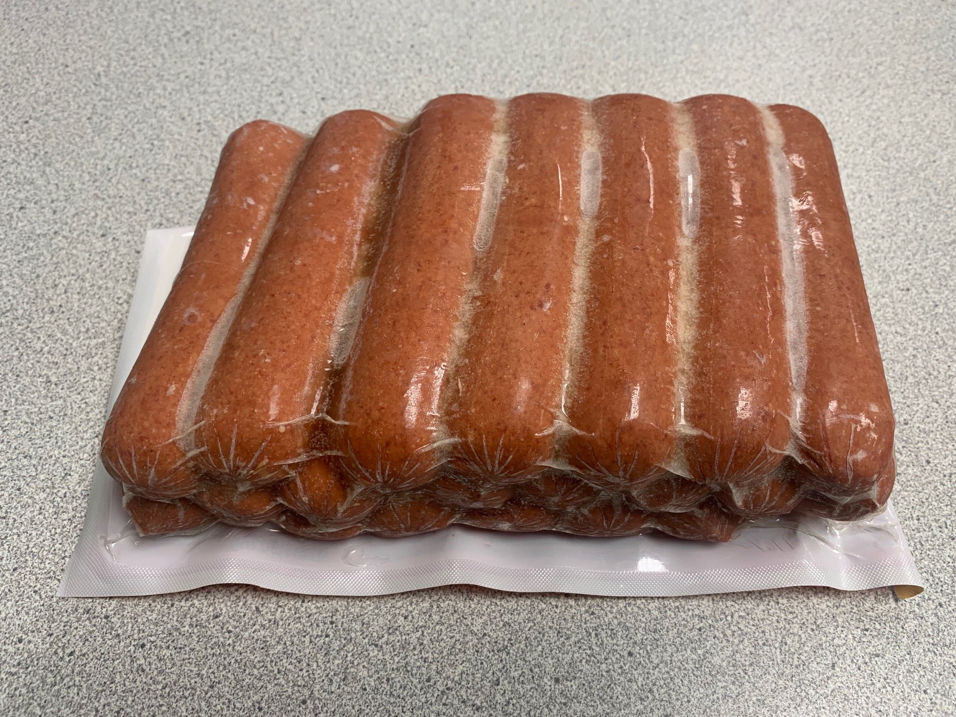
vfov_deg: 51.4
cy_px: 363
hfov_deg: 65.3
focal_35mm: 27
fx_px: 746
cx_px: 495
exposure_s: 1/60
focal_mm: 4.25
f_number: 1.8
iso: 50
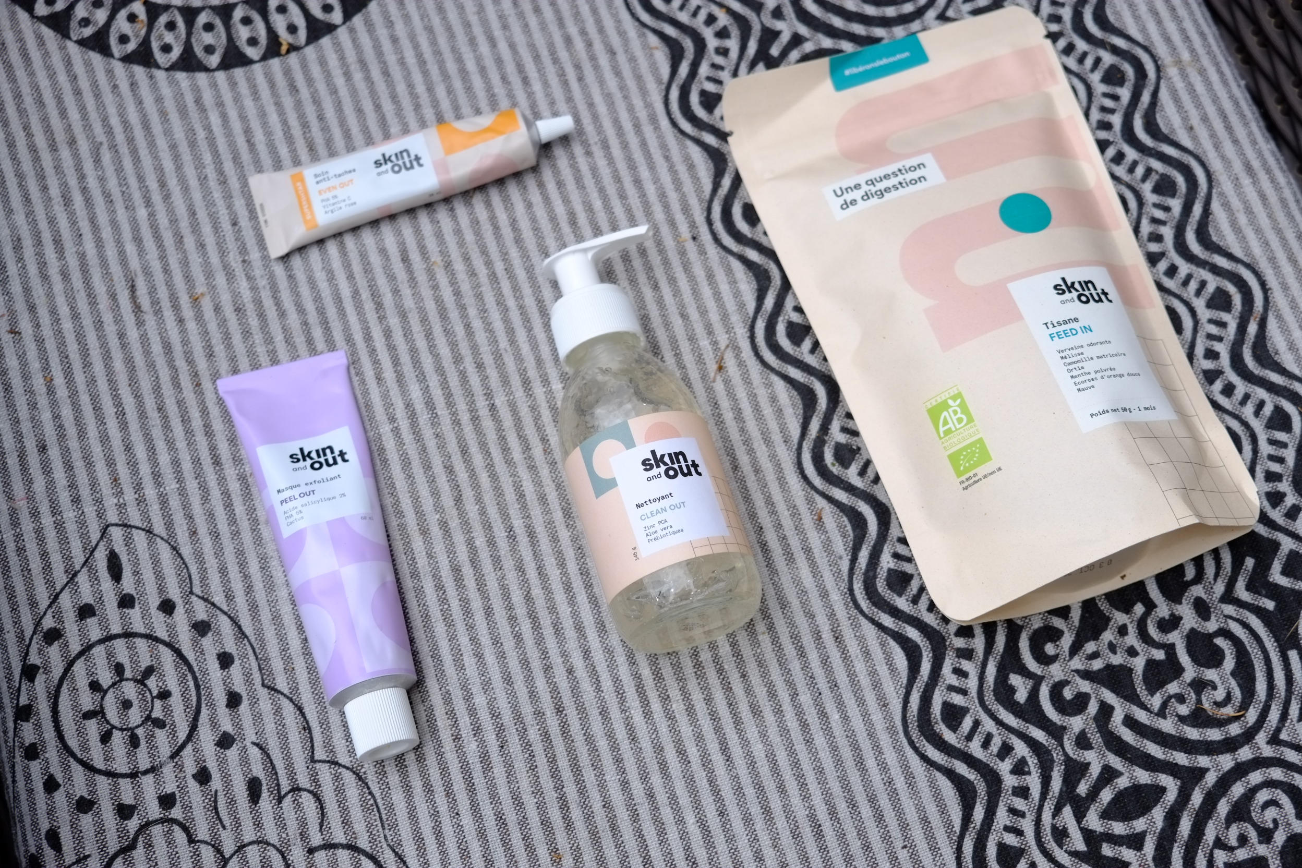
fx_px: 1447
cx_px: 651
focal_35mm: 40
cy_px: 434
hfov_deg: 48.5
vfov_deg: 33.4
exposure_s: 1/1000
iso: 200
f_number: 3.2
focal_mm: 26.5
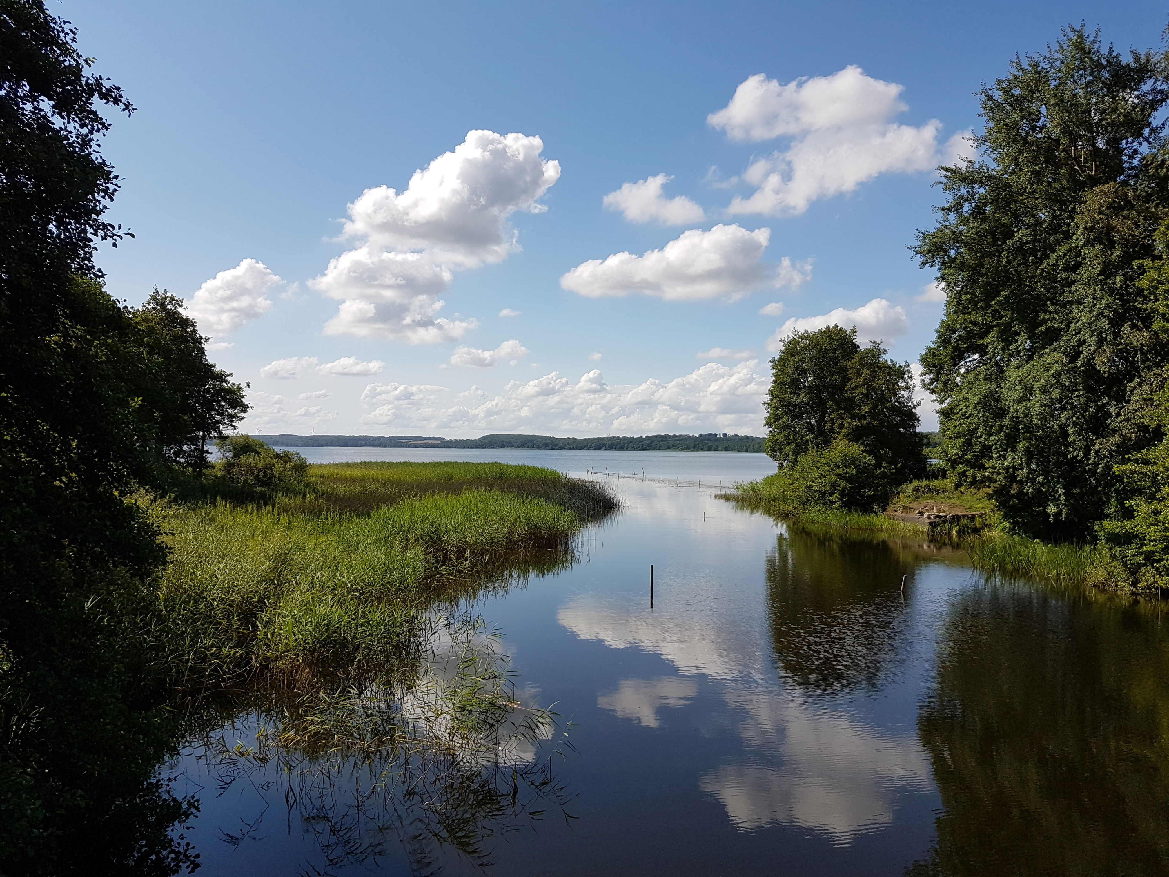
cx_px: 584
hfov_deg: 67.3
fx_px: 878
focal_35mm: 26
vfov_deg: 53.1
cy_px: 438
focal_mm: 4.2
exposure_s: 1/2968
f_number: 1.7
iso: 40
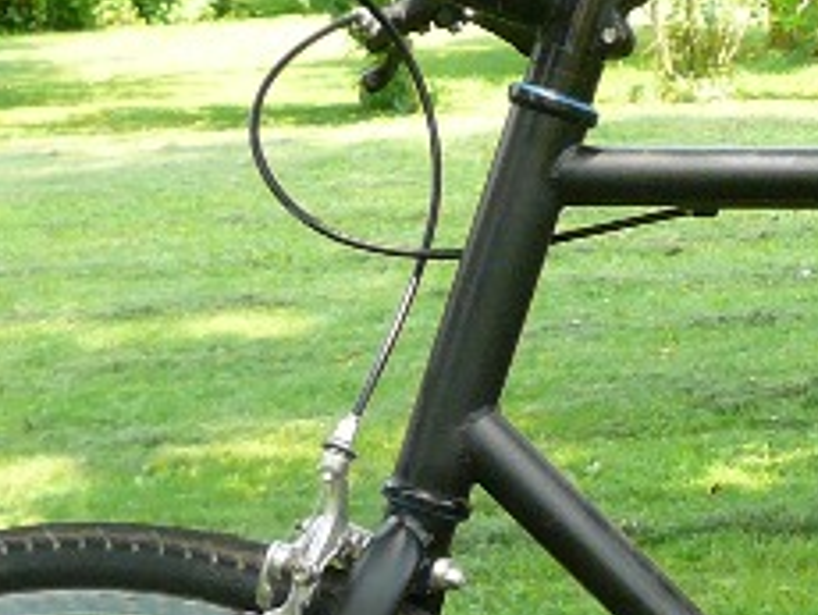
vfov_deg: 11.2
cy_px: 786
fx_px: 3052
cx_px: 1078
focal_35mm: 129
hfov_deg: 14.6
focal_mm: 4.7
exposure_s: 1/125
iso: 100
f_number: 2.8
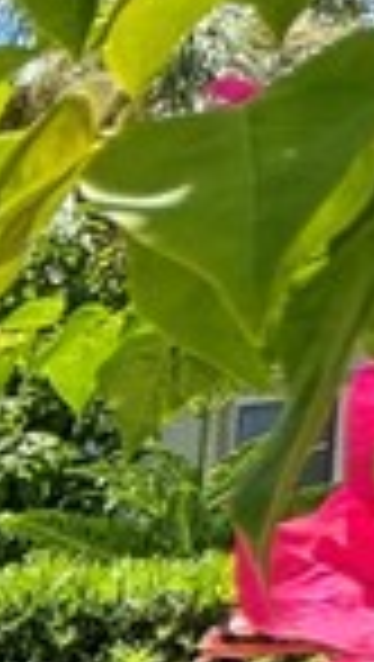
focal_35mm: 106
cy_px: 1049
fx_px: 1863
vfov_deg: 17.7
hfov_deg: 5.8
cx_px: -1676
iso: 40
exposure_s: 1/274
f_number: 2.2
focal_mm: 2.22
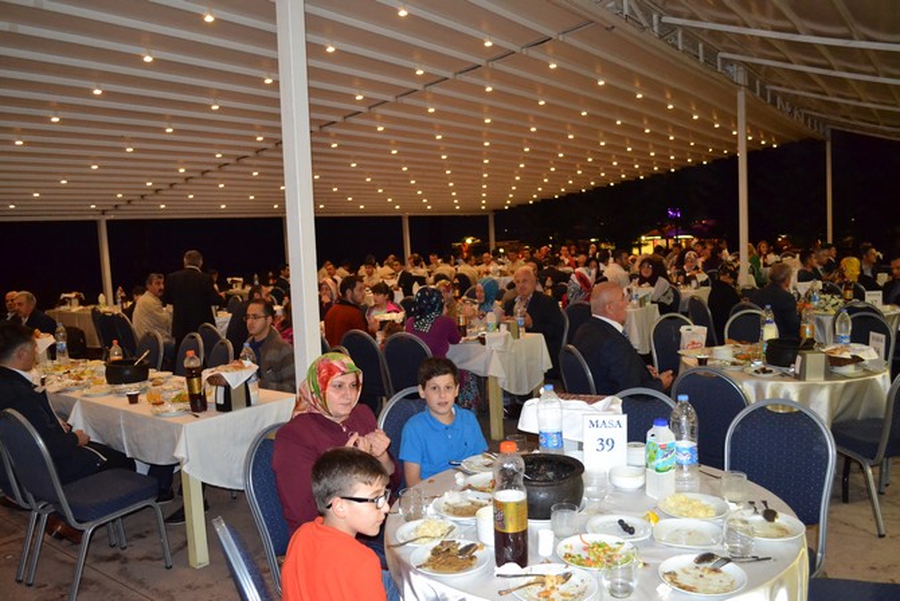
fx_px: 675
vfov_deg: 48.0
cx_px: 450
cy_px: 300
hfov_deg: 67.4
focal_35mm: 27
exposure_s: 1/60
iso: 3200
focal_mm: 18
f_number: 3.5
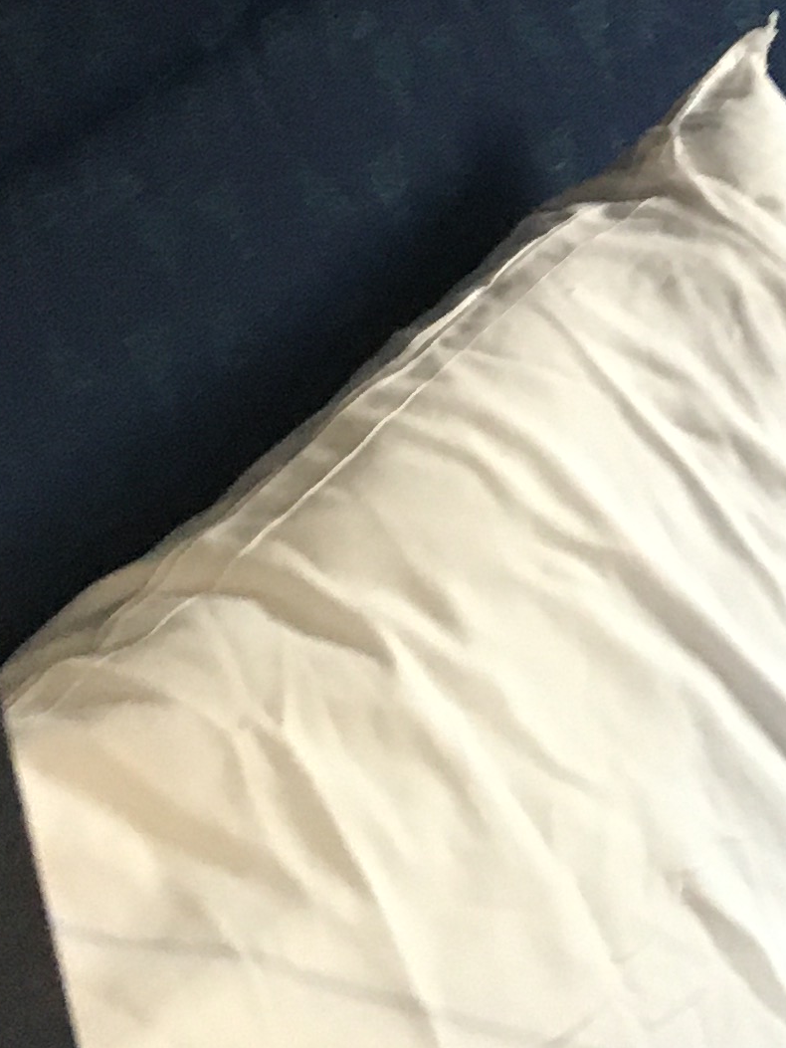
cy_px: -161
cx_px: 948
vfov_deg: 17.0
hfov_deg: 13.0
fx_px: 3360
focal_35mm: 111
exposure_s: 1/20
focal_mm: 4.15
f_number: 2.2
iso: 200
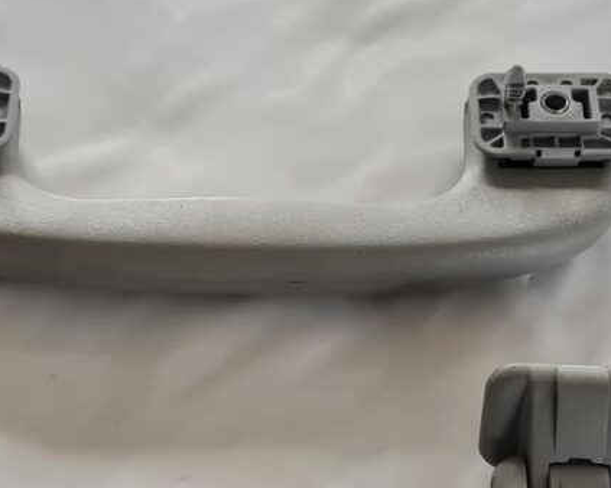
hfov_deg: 22.7
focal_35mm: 84
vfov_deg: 18.1
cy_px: 393
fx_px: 1518
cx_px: 221
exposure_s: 1/50
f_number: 1.8
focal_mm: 5.4
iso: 250
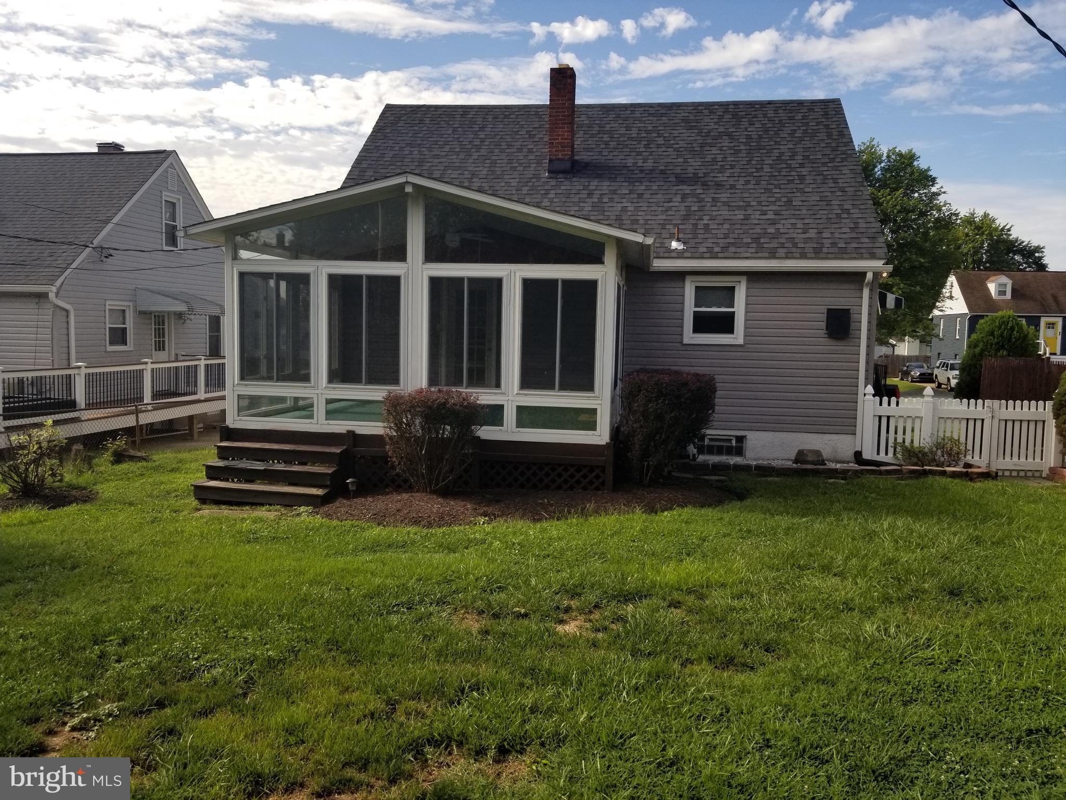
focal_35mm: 26
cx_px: 533
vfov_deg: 53.1
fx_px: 801
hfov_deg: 67.3
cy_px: 400
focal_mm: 4.3
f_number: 1.7
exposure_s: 1/2188
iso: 50
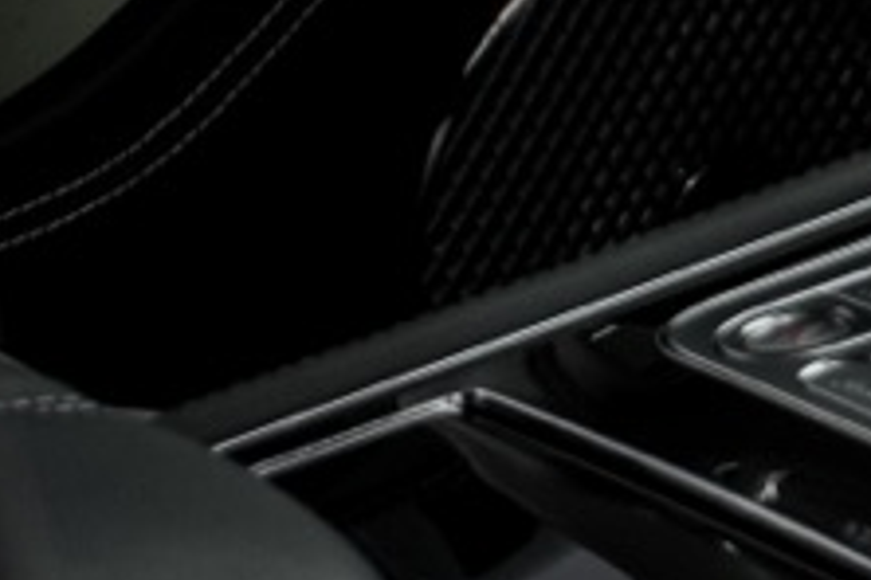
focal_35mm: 473
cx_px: 1354
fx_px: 11443
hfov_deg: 4.3
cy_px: -829
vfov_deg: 2.9
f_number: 5.6
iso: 125
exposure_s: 1/250
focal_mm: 50
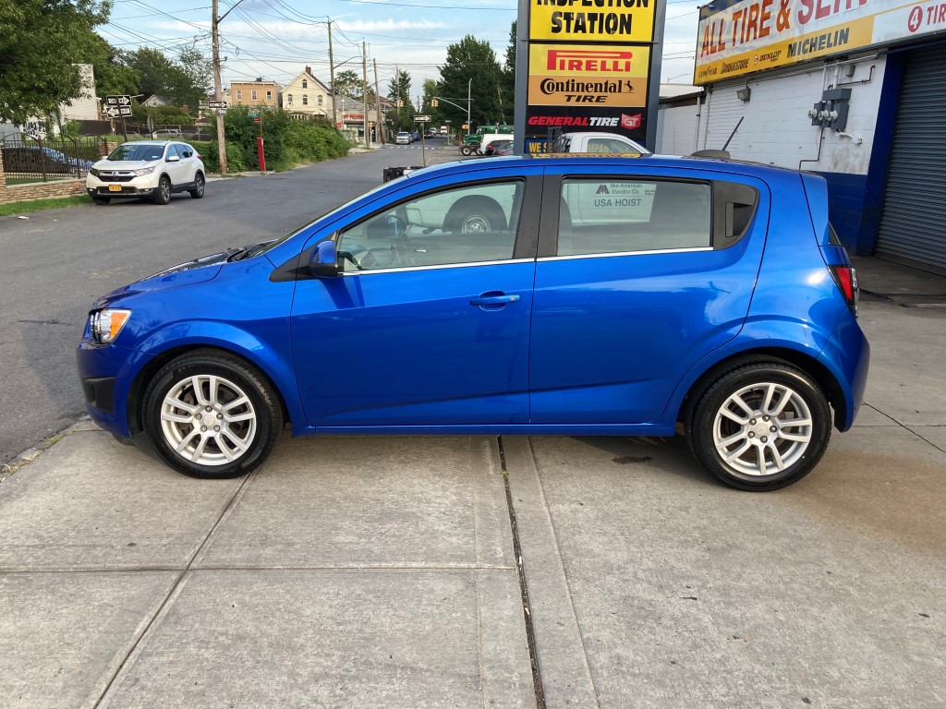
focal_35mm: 28
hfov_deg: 63.4
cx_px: 473
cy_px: 354
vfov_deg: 49.7
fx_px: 765
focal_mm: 3.99
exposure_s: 1/206
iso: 20
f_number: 1.8
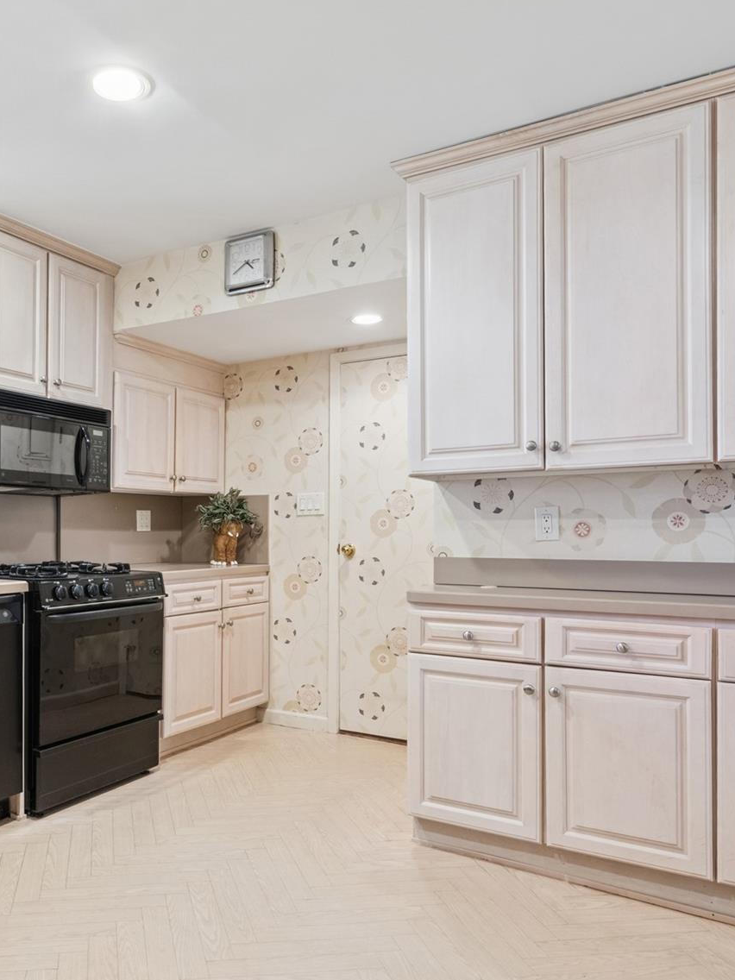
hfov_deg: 51.0
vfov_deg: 67.1
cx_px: 191
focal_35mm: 26
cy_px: 540
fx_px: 736
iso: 640
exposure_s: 1/6
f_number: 14
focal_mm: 15
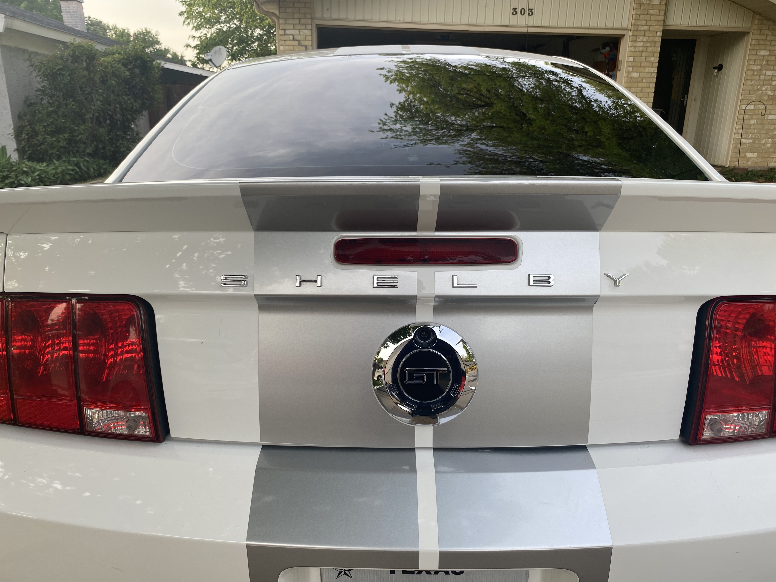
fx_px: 583
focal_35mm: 26
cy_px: 291
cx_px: 388
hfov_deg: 67.3
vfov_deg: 53.1
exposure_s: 1/262
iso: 32
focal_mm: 4.25
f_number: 1.8
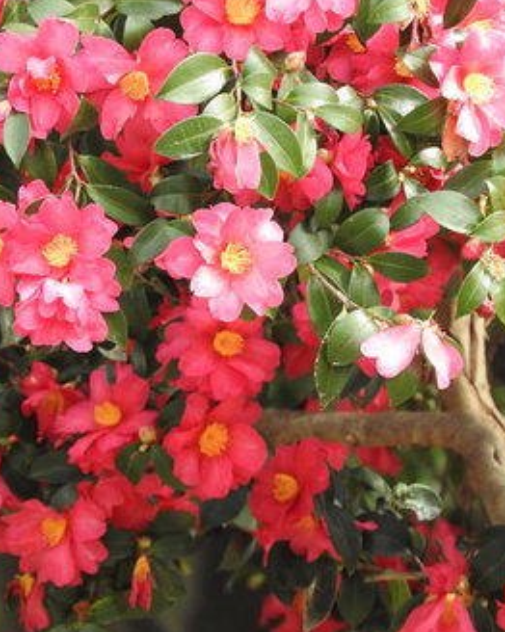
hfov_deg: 1.7
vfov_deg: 2.2
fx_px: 16718
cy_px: 294
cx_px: 206
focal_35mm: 894
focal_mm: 107.5
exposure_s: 1/200
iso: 400
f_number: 5.6
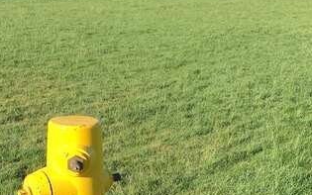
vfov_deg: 16.1
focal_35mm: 78
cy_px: 236
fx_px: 663
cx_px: 124
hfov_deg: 26.4
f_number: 2.2
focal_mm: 4.15
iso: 25
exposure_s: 1/855
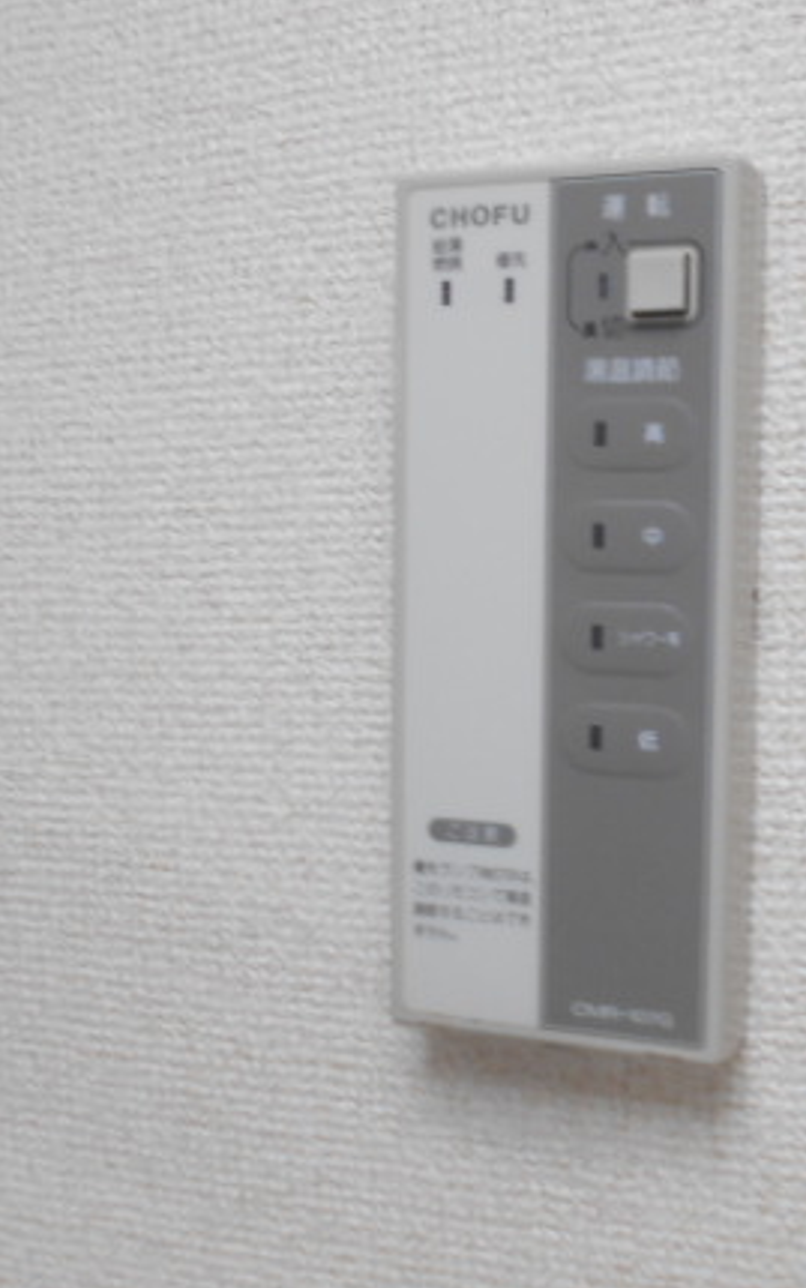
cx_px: 569
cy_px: 608
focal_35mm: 41
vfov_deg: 48.2
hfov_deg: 30.9
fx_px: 1440
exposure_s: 1/30
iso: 160
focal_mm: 4.6
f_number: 3.2
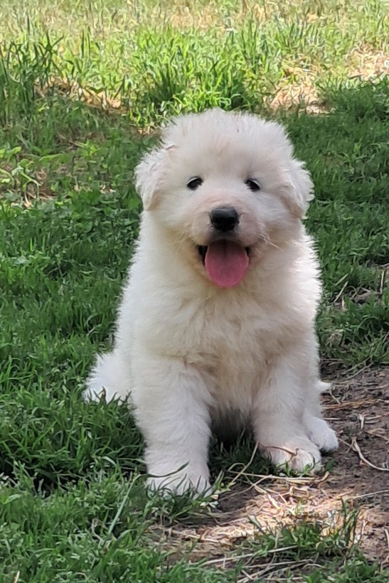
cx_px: 222
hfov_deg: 44.9
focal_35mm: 29
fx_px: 470
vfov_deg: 63.6
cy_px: 286
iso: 50
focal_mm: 4
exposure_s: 1/256
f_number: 1.8
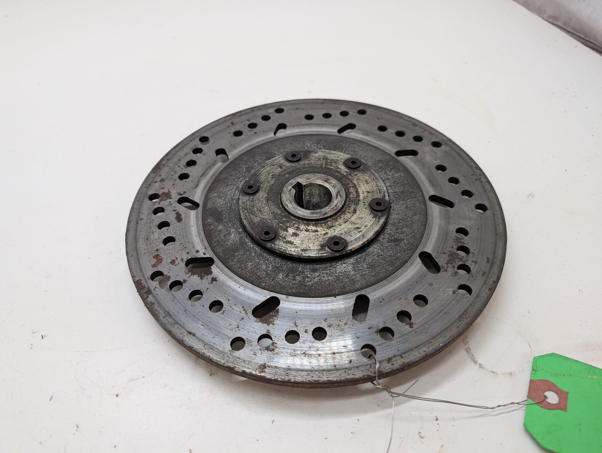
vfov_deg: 56.9
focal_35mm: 24
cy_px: 226
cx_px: 301
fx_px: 418
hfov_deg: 71.5
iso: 277
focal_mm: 6.9
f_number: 1.68
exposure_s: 1/172
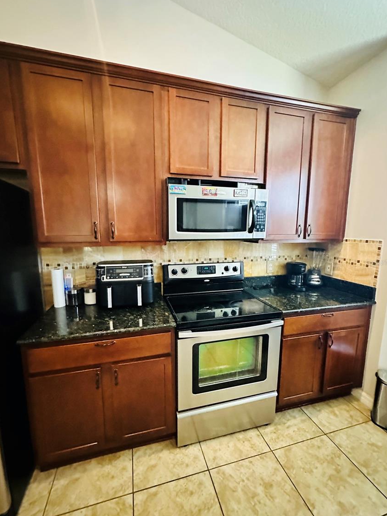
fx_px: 224
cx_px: 192
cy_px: 262
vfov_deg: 98.2
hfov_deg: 81.7
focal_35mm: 15
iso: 1250
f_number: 2.2
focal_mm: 2.22
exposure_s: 1/40
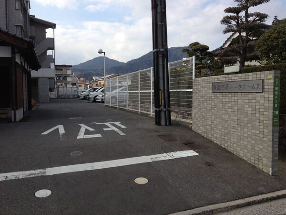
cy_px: 108
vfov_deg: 40.7
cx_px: 143
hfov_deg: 52.6
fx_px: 289
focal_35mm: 35
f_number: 2.4
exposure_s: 1/1151
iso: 50
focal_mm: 4.28
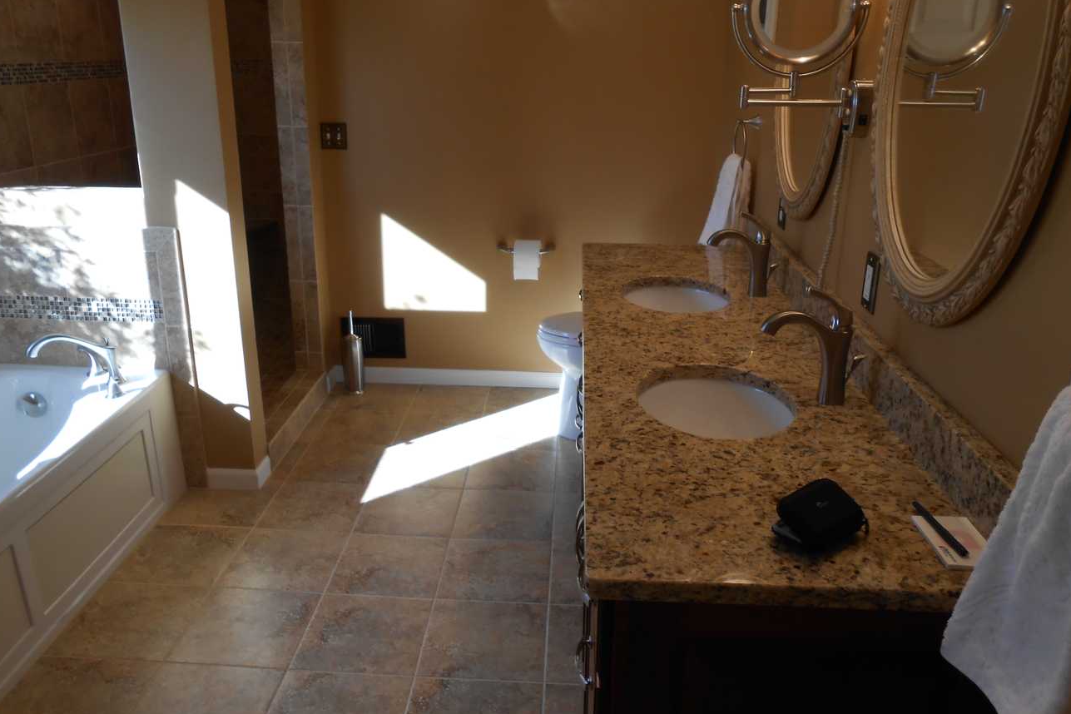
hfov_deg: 65.5
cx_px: 518
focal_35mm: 28
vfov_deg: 46.4
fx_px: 833
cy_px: 341
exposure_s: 1/50
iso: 80
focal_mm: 4.6
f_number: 3.5
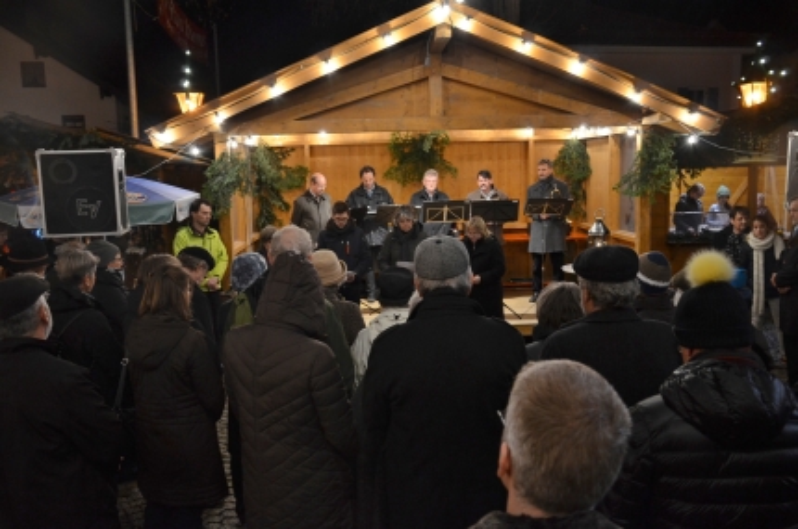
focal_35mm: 33
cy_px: 264
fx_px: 730
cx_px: 399
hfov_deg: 57.3
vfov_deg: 39.8
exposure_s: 1/30
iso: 800
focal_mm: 22
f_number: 3.8
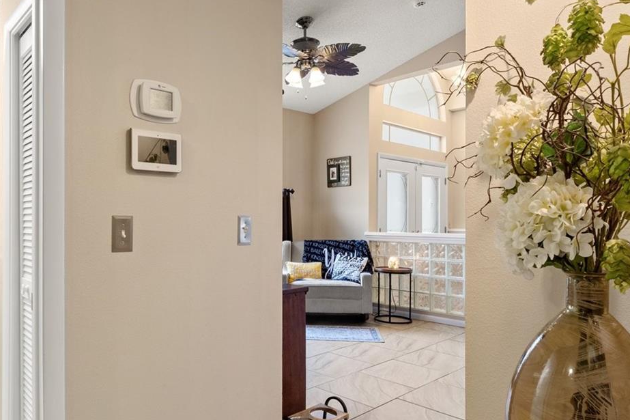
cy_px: 216
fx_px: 455
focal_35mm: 26
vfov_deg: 49.5
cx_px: 260
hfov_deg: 68.9
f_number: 7.1
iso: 400
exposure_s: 1/5
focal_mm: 10
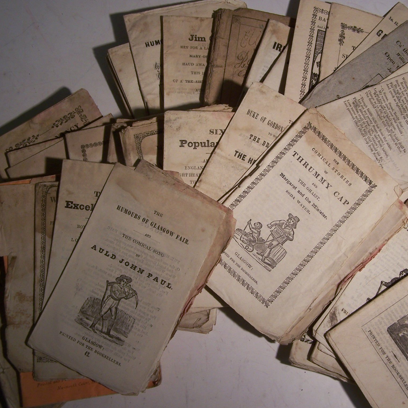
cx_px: 253
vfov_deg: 37.6
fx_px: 600
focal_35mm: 45
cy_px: 204
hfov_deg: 37.3
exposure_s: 1/45
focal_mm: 6.3
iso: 80
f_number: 2.8
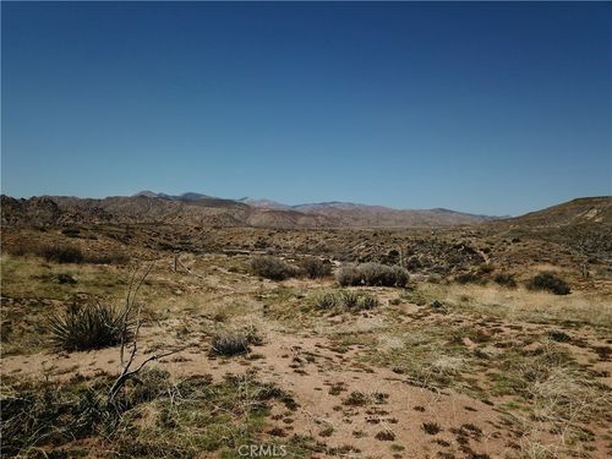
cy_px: 230
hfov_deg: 67.3
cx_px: 306
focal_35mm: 26
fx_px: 460
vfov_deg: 53.1
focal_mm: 4.73
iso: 100
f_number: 2.2
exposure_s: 1/3086
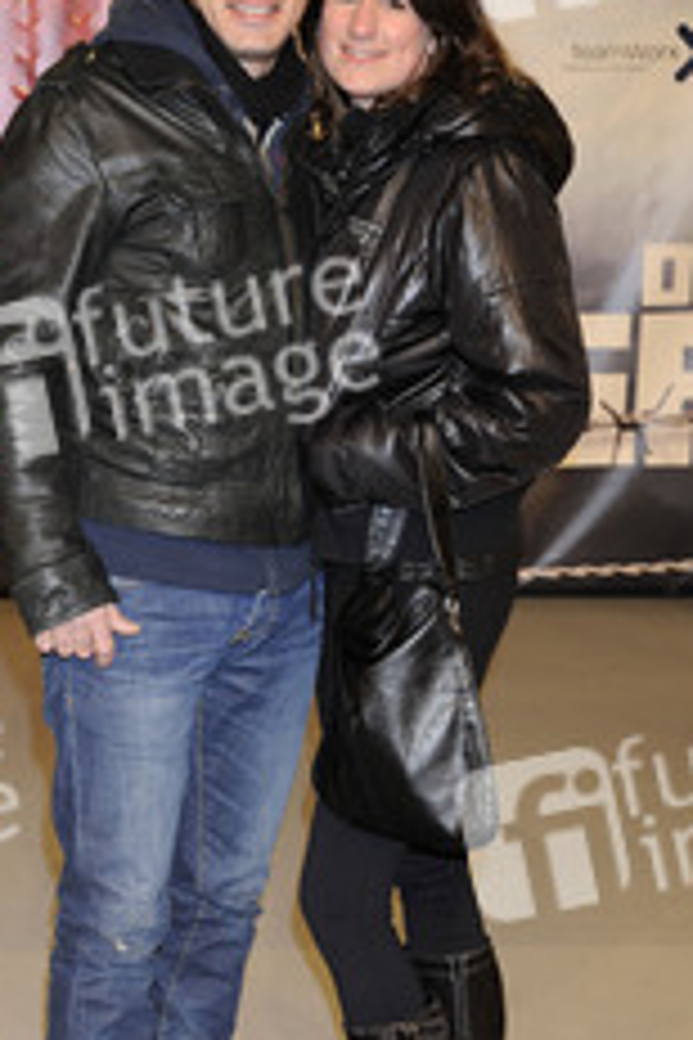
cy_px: 590
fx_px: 2396
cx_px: 279
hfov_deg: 16.4
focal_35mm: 83
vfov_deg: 24.5
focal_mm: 48
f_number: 6.3
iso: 800
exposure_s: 1/125
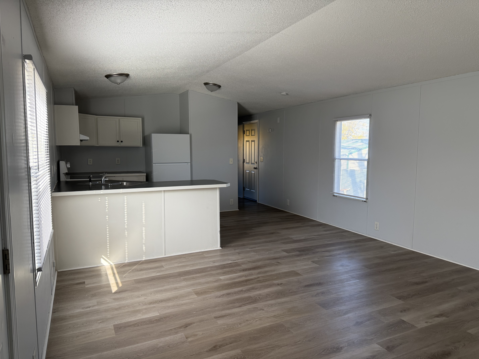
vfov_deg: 56.8
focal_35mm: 24
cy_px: 180
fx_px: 332
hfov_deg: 71.6
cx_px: 240
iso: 100
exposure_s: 1/231
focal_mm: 6.76
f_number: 1.78
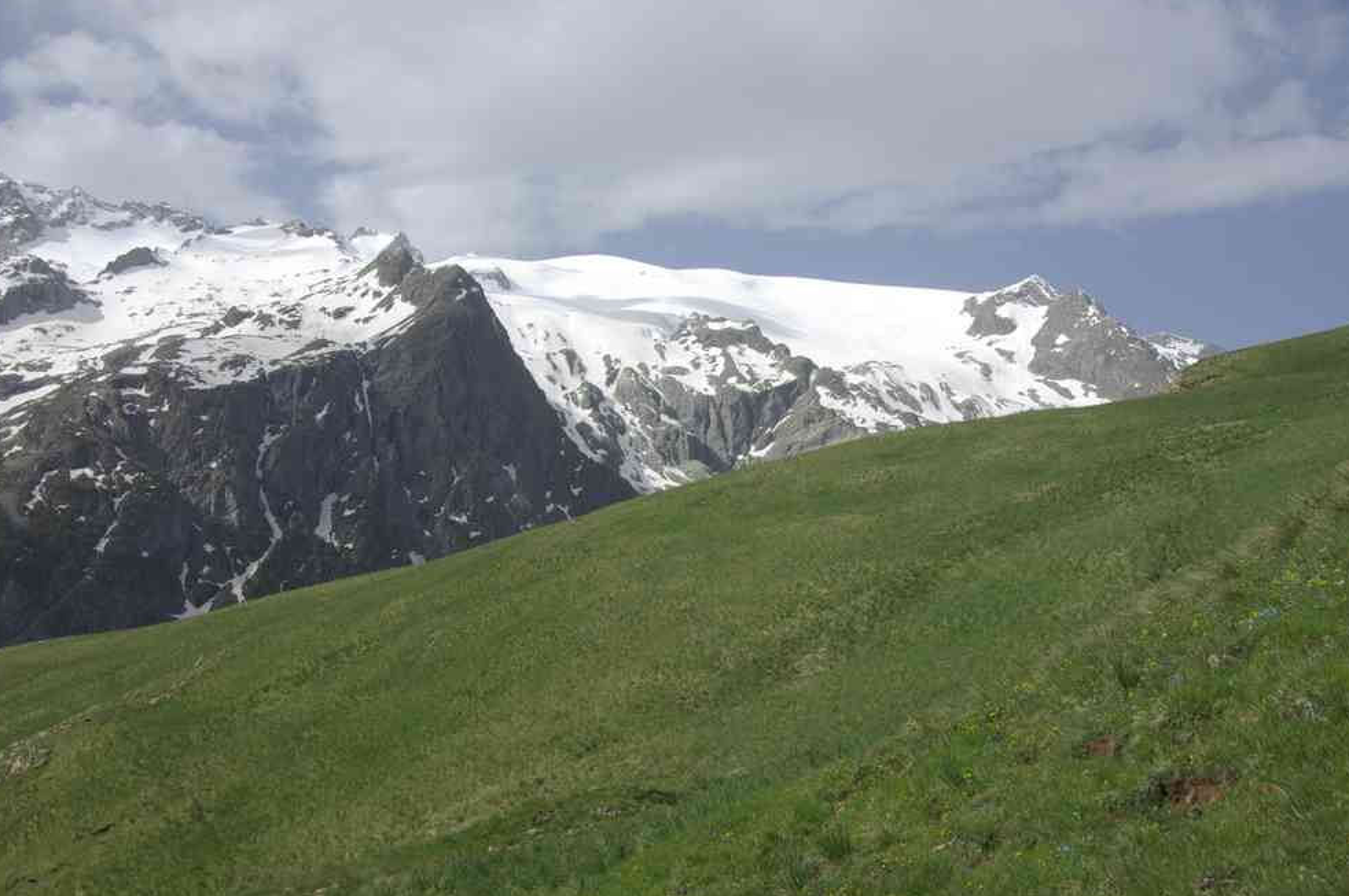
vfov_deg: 26.9
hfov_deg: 39.6
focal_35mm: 50
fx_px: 1872
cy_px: 445
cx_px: 672
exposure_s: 1/350
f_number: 8
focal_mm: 32.5
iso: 100
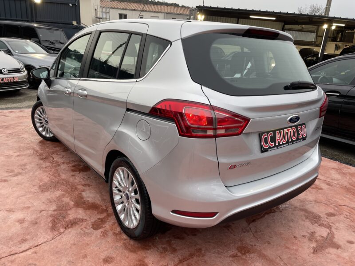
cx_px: 178
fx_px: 267
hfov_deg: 67.3
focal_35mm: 26
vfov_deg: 53.1
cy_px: 133
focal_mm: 4.2
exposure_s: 1/100
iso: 32
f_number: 1.6
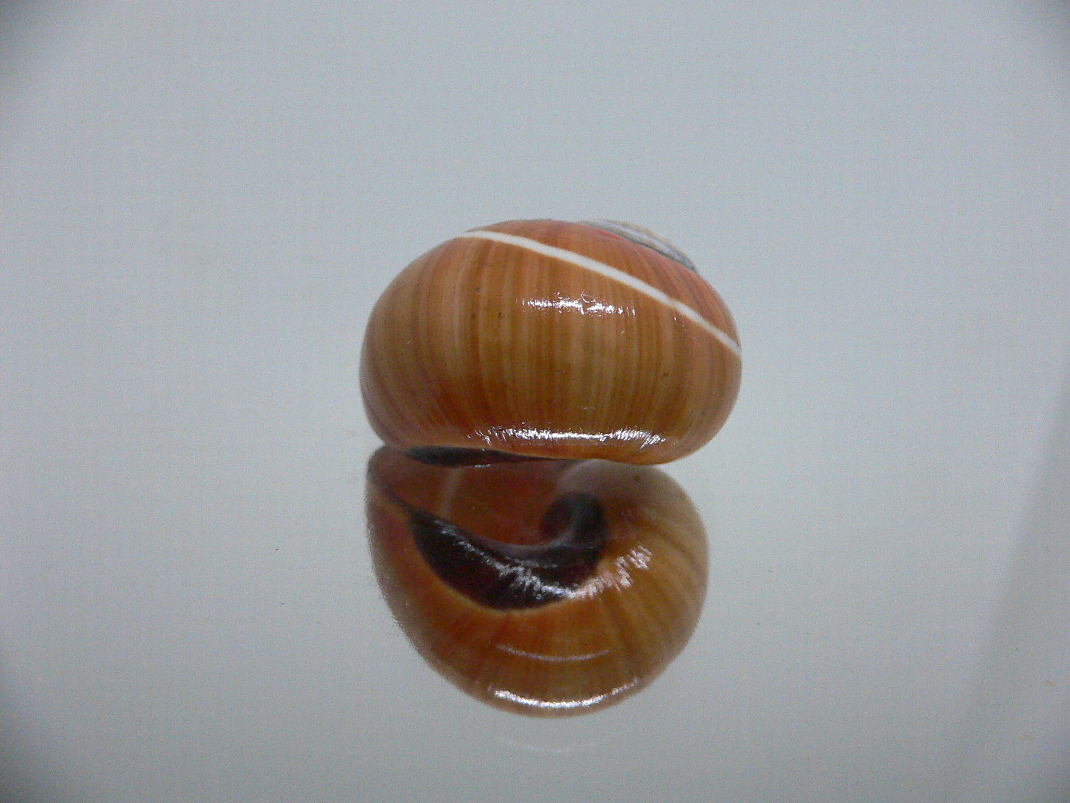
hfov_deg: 52.6
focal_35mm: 35
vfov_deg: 40.7
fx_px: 1082
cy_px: 402
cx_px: 535
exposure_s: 1/50
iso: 200
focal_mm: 4.6
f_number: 2.8
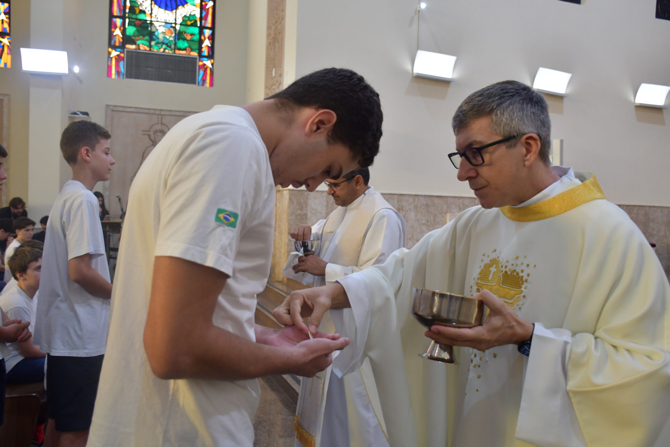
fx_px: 558
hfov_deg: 61.9
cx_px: 335
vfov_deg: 43.6
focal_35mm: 30
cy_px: 224
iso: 1100
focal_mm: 20
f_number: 3.5
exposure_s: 1/125
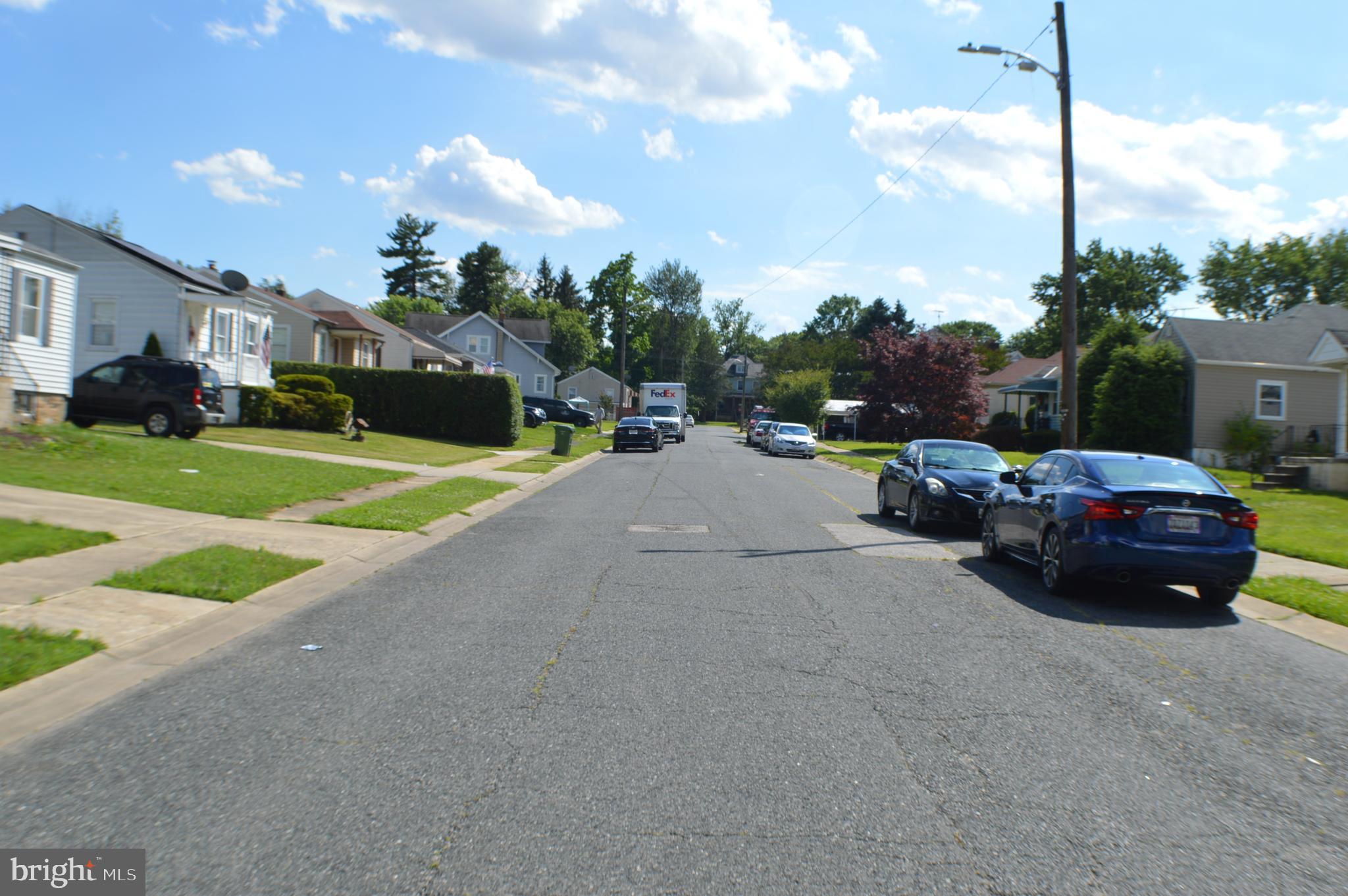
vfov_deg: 34.1
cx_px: 674
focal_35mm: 39
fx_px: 1459
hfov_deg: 49.6
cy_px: 448
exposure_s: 1/250
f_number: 8
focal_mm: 26
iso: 100
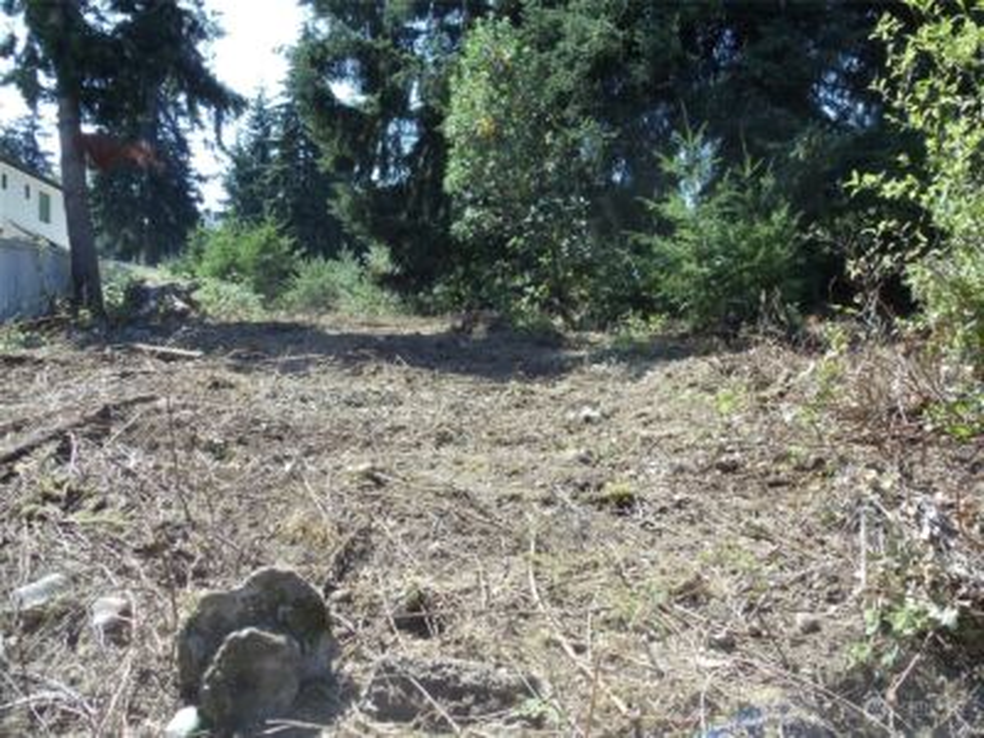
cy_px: 369
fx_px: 1251
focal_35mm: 44
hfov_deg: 42.9
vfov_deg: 32.9
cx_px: 492
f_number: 3.5
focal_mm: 6
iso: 100
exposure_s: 1/400
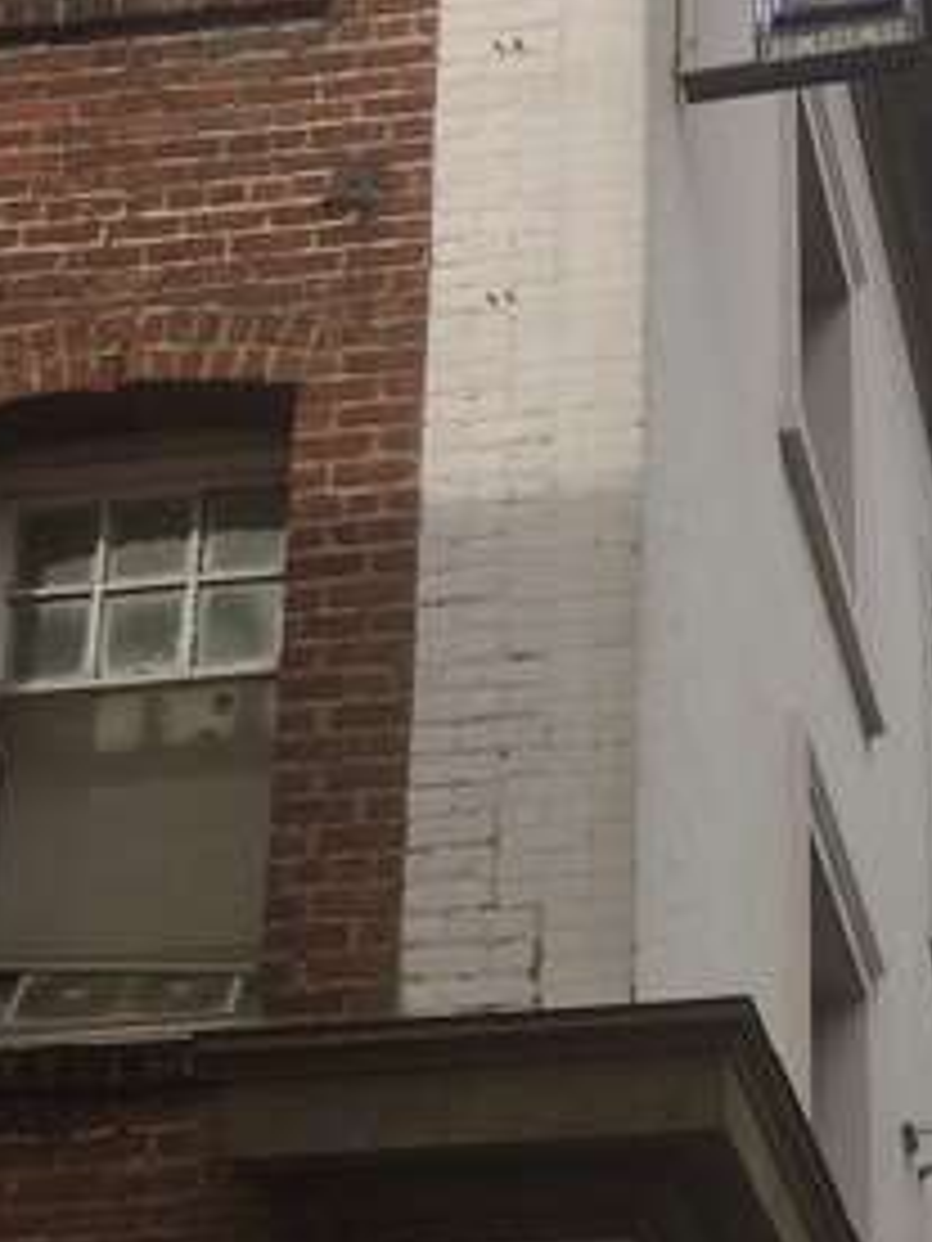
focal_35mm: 84
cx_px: 864
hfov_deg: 17.3
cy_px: 1112
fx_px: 3015
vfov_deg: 22.7
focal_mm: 4.15
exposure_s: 1/2283
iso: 32
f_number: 2.2
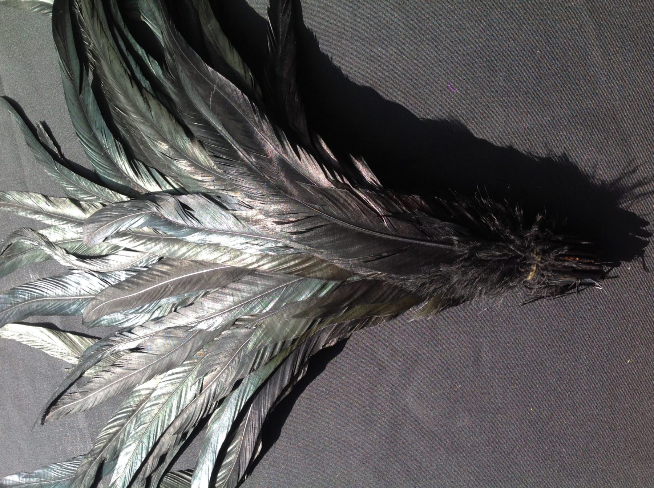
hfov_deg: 52.7
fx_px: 660
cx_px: 327
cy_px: 244
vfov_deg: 40.6
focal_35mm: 35
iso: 50
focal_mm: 4.28
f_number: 2.4
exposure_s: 1/360
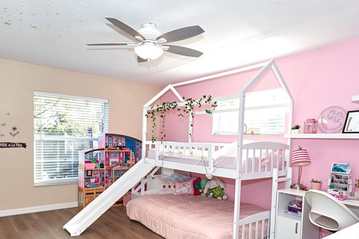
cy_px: 155
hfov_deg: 69.4
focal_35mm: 26
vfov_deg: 48.9
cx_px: 171
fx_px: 259
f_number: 4
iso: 400
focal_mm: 14
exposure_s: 1/160
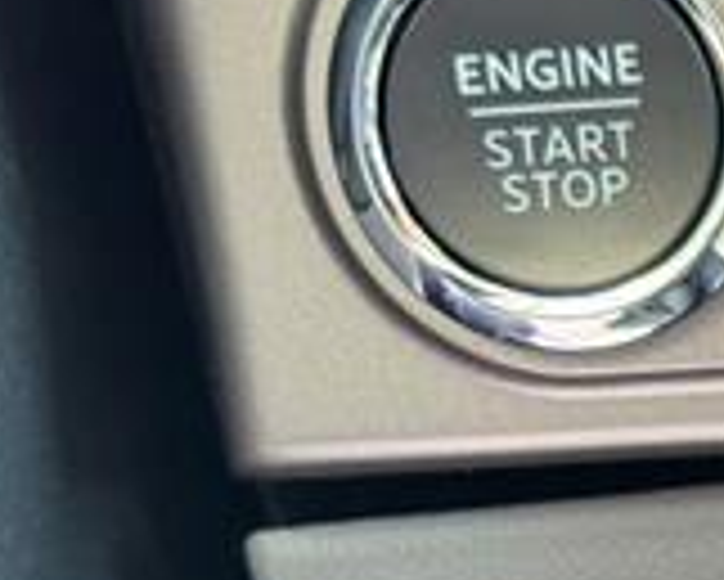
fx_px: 3988
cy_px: 935
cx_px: 1120
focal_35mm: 186
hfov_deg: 10.0
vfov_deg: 8.1
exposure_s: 1/60
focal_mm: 6.76
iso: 200
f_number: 1.78
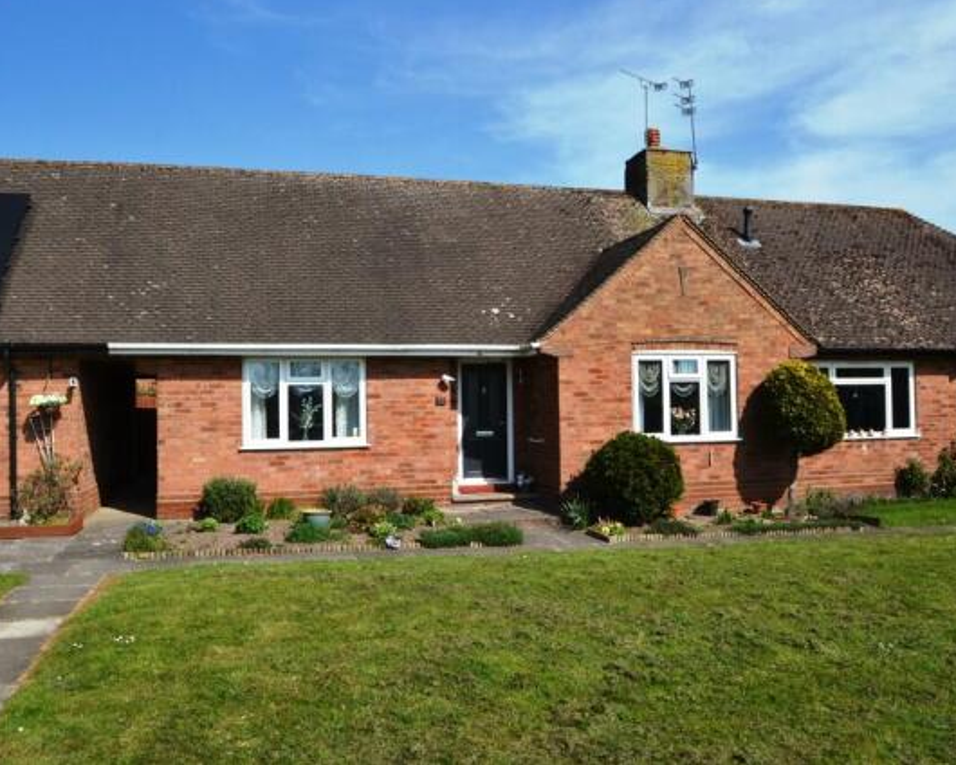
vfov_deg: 49.1
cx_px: 486
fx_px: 837
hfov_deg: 59.5
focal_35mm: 30
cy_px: 373
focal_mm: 17
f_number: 25
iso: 200
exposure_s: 1/100
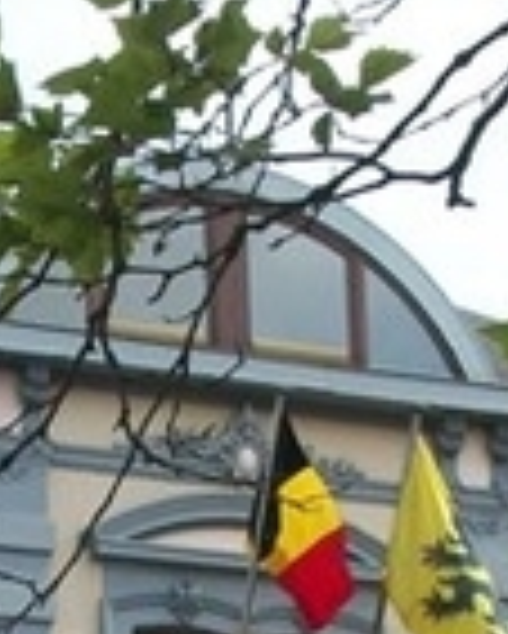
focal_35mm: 166
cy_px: 1003
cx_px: -90
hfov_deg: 9.2
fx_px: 3116
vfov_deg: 11.1
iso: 80
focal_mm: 7.1
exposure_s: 1/800
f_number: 3.2
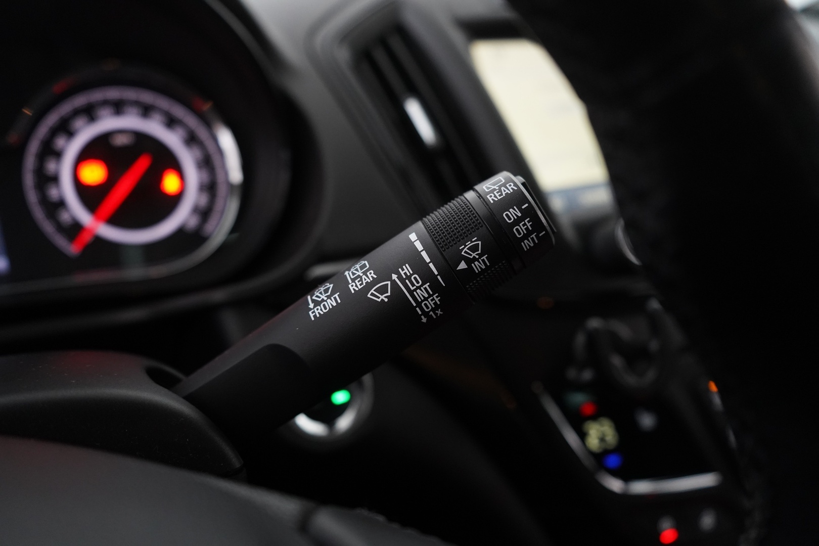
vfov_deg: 46.4
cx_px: 410
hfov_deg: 65.5
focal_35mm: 28
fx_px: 637
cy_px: 273
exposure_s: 1/60
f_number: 3.5
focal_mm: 28
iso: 4000
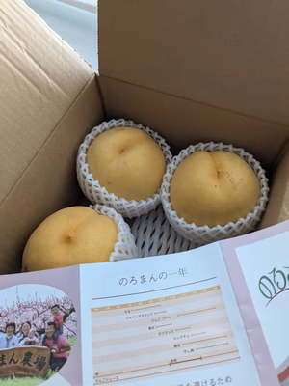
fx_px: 301
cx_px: 144
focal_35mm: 27
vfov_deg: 65.3
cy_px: 193
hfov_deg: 51.4
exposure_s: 1/120
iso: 883
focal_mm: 4.38
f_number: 1.73
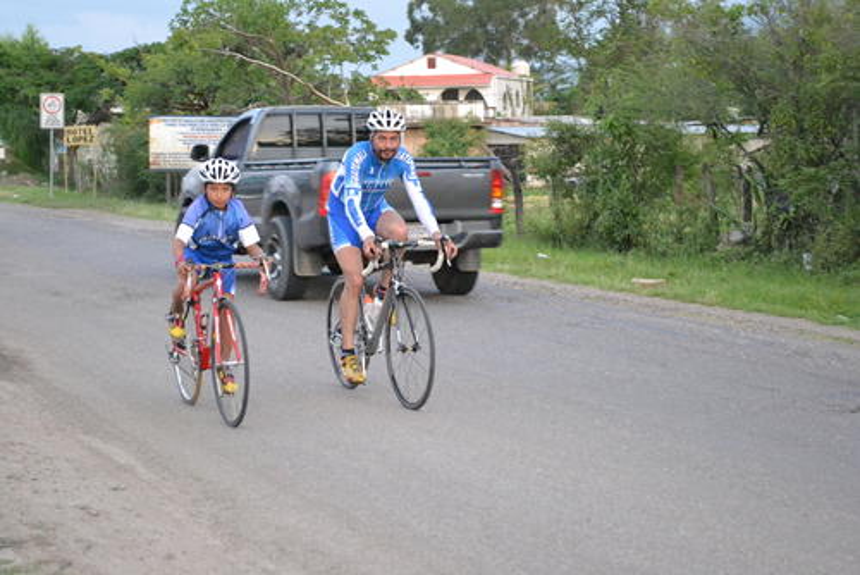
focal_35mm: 82
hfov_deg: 24.6
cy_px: 288
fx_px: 1972
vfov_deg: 16.6
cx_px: 430
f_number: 5.6
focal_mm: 55
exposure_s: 1/200
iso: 3200
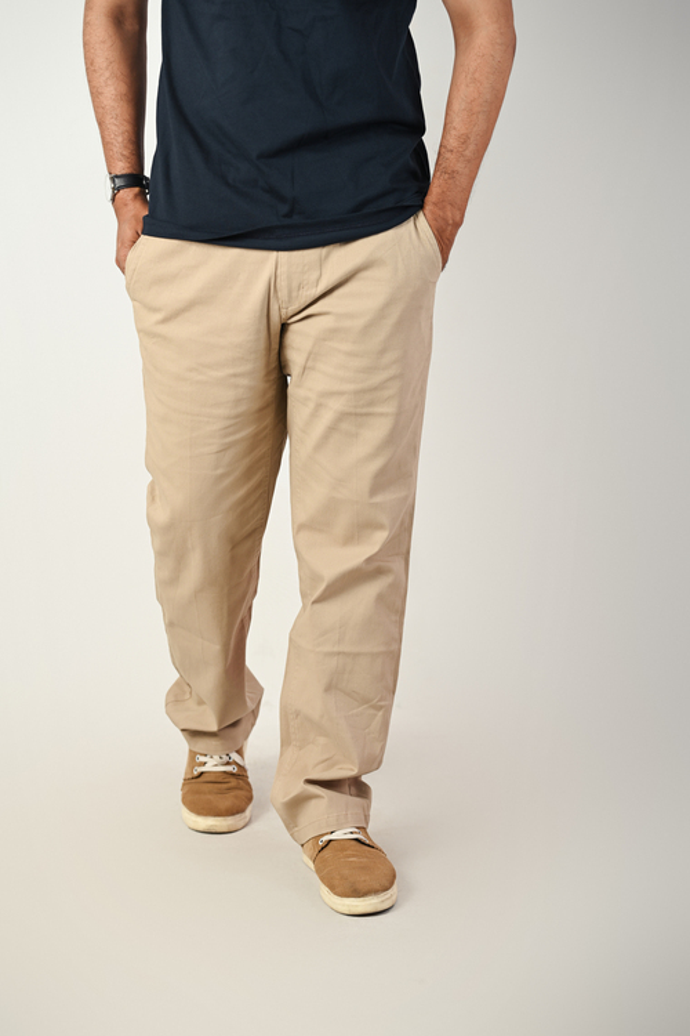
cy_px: 518
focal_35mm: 116
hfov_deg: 11.8
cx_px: 345
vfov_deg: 17.6
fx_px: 3335
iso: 160
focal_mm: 116
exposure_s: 1/200
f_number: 4
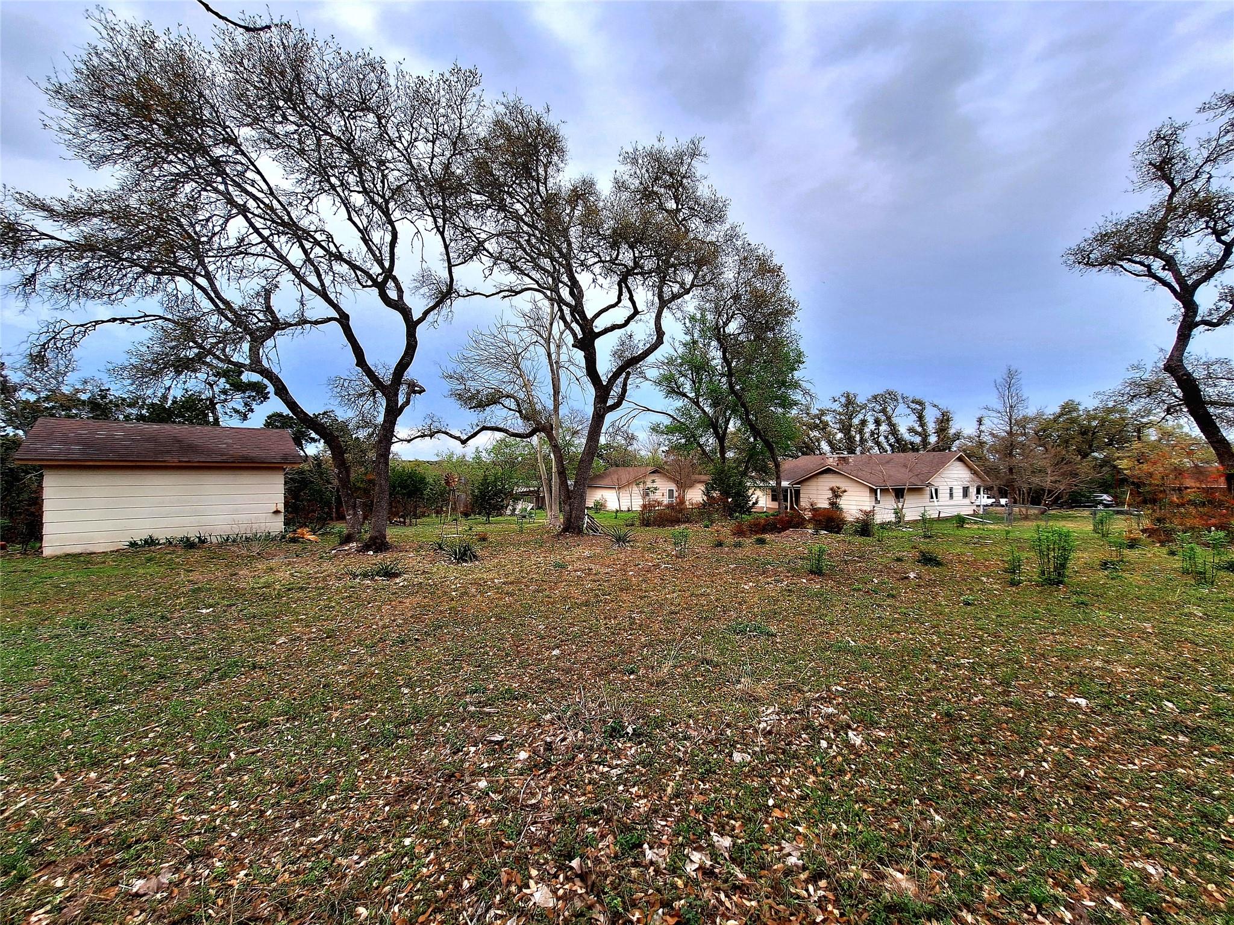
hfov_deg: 106.2
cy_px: 462
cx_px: 617
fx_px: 463
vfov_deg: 89.9
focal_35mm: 13
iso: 40
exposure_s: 1/435
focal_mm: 1.74
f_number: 2.2
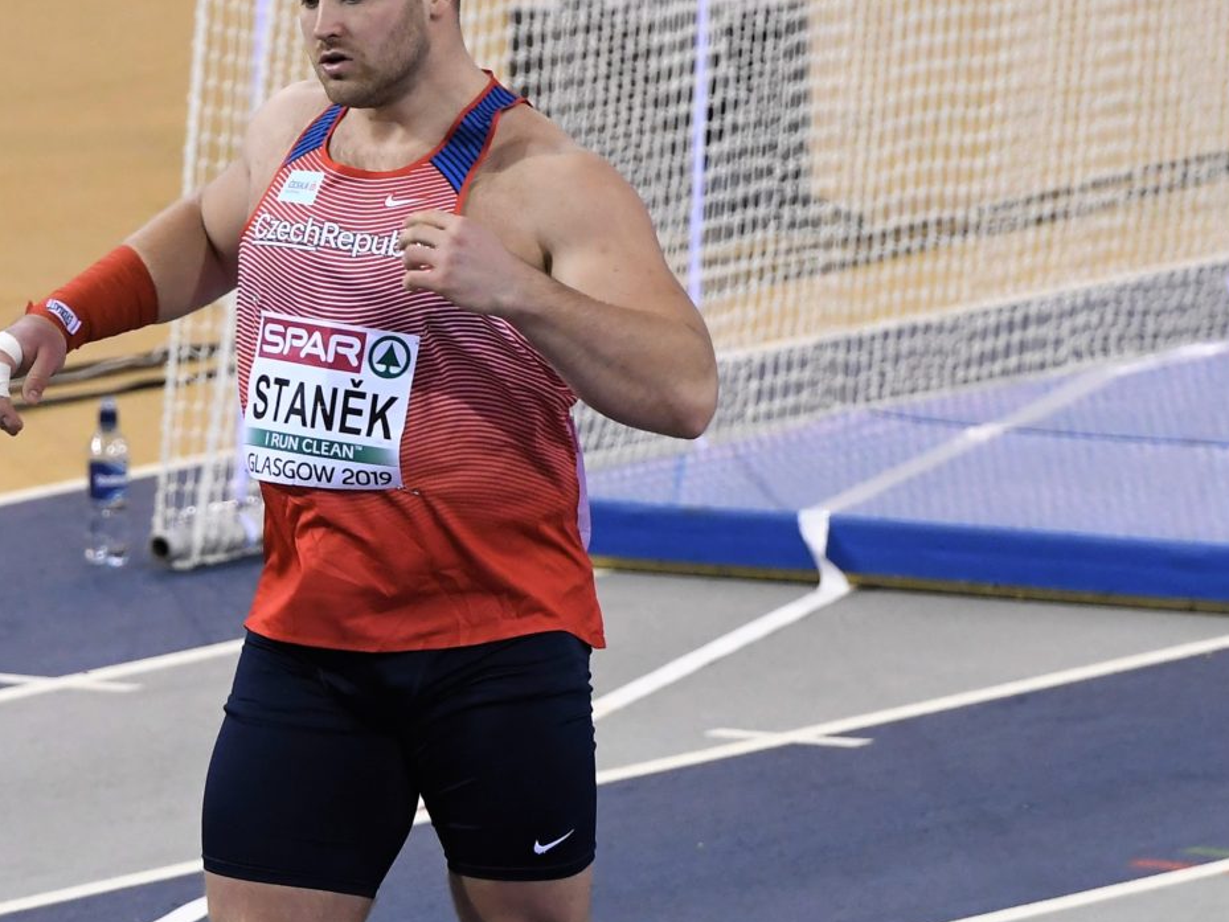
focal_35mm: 419
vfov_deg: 3.5
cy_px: 381
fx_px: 14878
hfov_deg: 4.7
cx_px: 401
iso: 1600
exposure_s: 1/400
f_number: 3.5
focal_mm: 200
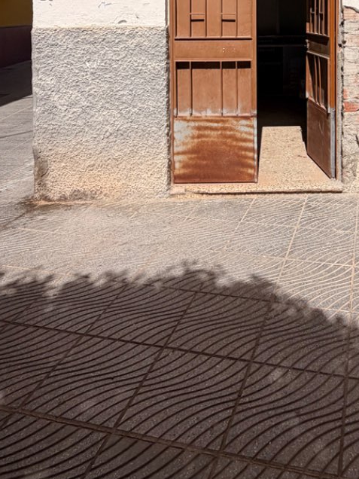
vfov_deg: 47.8
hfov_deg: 41.6
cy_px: 22
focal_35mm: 33
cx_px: 273
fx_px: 456
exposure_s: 1/1848
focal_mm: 2.22
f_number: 2.2
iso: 20
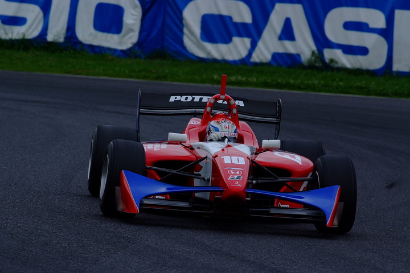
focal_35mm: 450
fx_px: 5125
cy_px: 136
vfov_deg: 3.1
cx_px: 205
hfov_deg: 4.6
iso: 100
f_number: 7.1
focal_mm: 300
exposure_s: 1/500
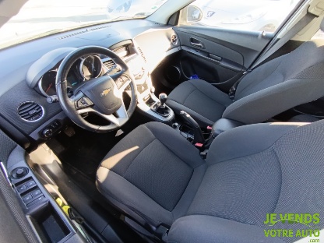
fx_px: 150
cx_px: 162
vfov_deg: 78.1
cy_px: 122
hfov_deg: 94.5
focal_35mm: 16
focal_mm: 1.65
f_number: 2.2
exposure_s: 1/50
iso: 160
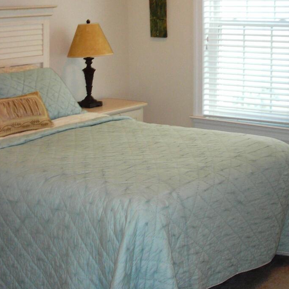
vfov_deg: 24.2
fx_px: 671
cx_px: 112
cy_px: 98
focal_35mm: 71
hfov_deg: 24.3
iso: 144
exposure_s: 1/30
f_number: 3.2
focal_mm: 6.3
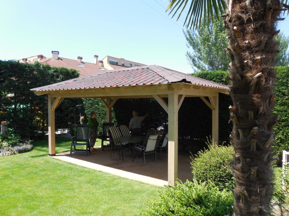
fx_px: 217
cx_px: 144
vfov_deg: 53.1
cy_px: 108
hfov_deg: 67.3
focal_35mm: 26
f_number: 3.5
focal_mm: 4.6
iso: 125
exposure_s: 1/400
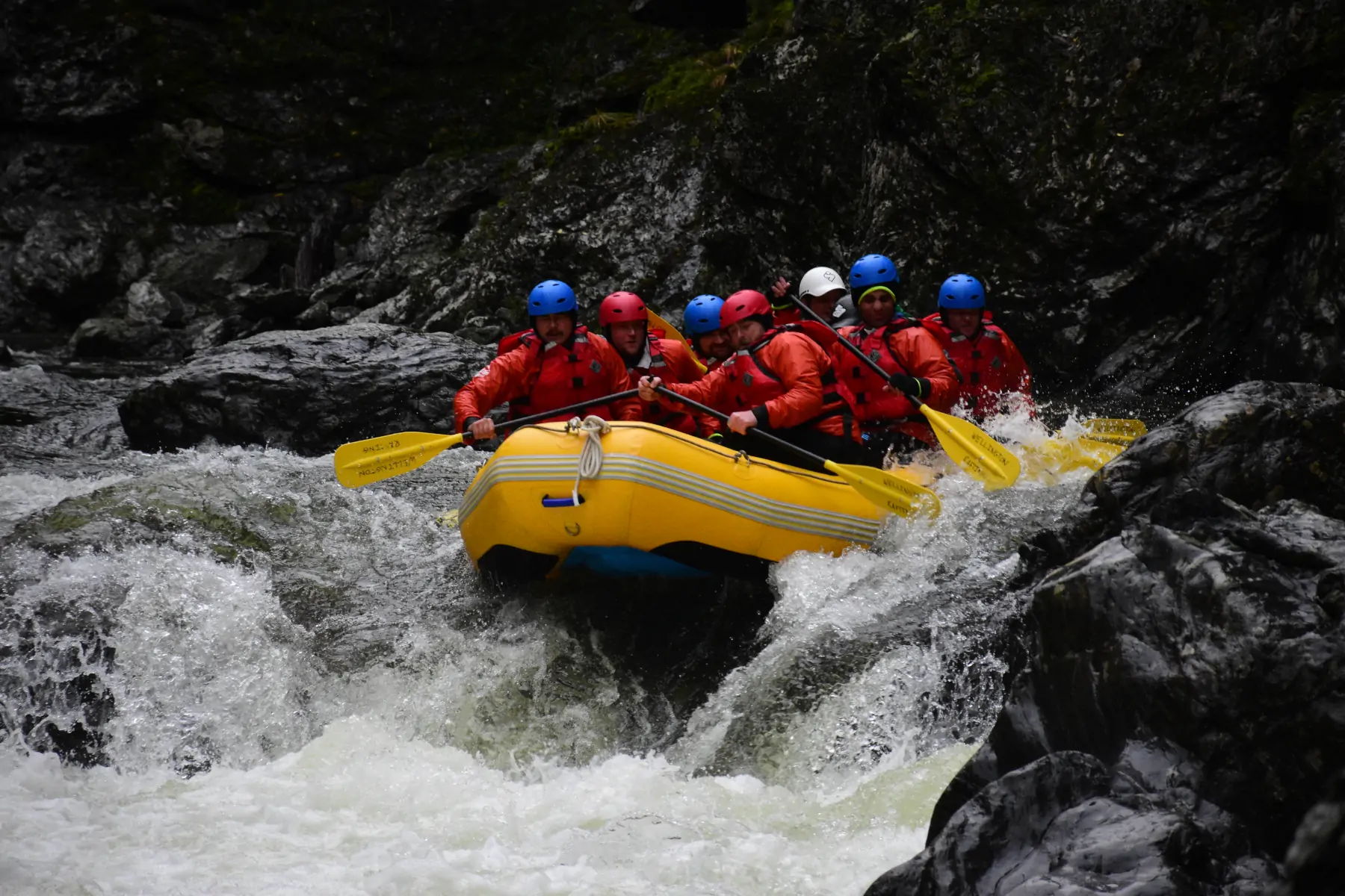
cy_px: 448
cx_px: 672
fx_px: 7845
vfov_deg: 6.5
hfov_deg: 9.8
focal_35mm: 210
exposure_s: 1/500
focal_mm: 140
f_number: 5.6
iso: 1600
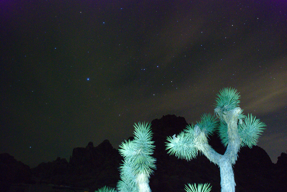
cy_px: 96
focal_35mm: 27
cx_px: 144
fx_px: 216
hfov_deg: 67.3
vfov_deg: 48.1
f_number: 3.5
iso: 1600
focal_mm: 18
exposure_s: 38.8
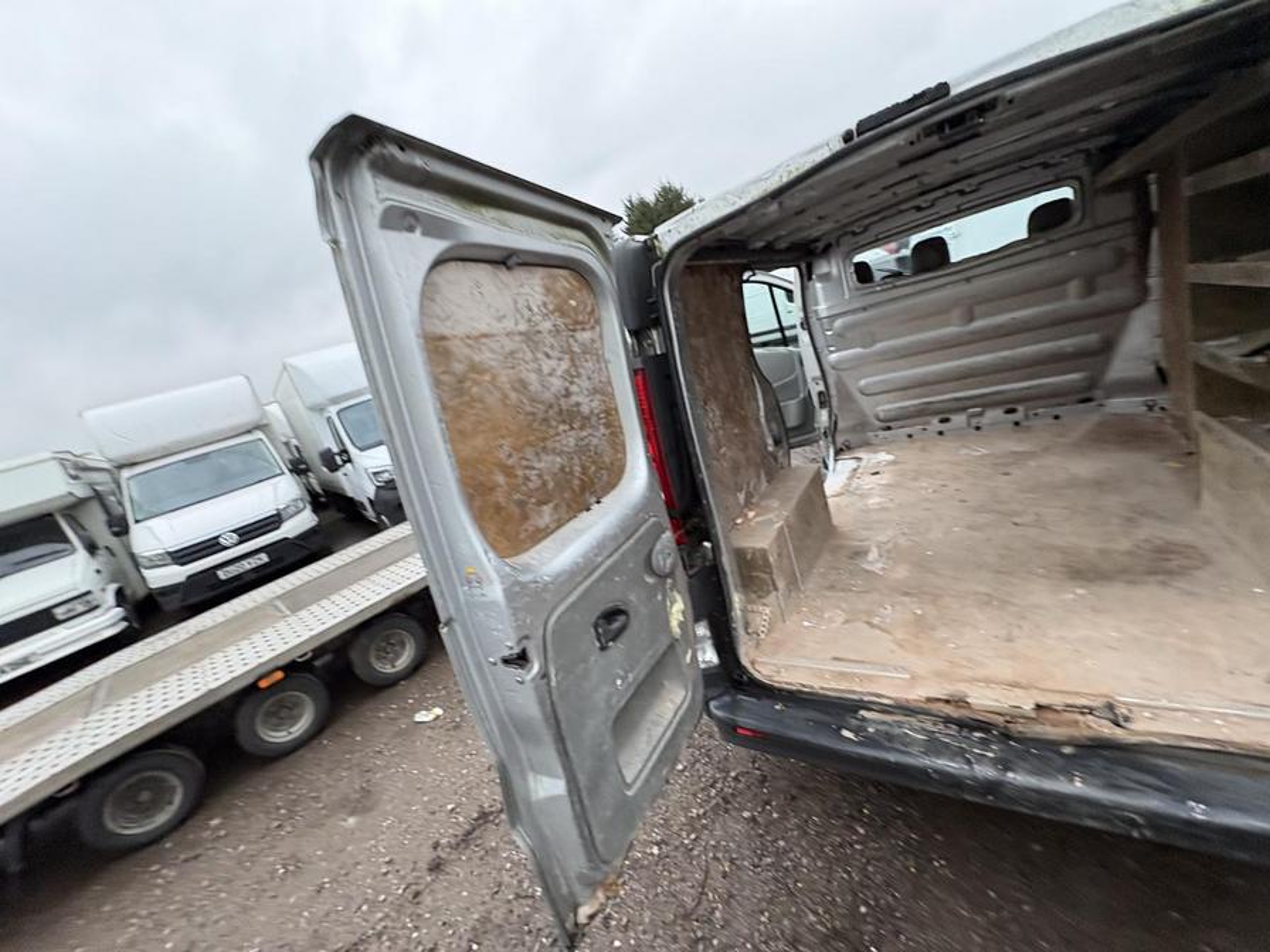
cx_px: 635
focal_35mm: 14
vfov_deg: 85.7
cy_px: 476
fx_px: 514
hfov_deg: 102.1
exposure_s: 1/99
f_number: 2.2
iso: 160
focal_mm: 2.22
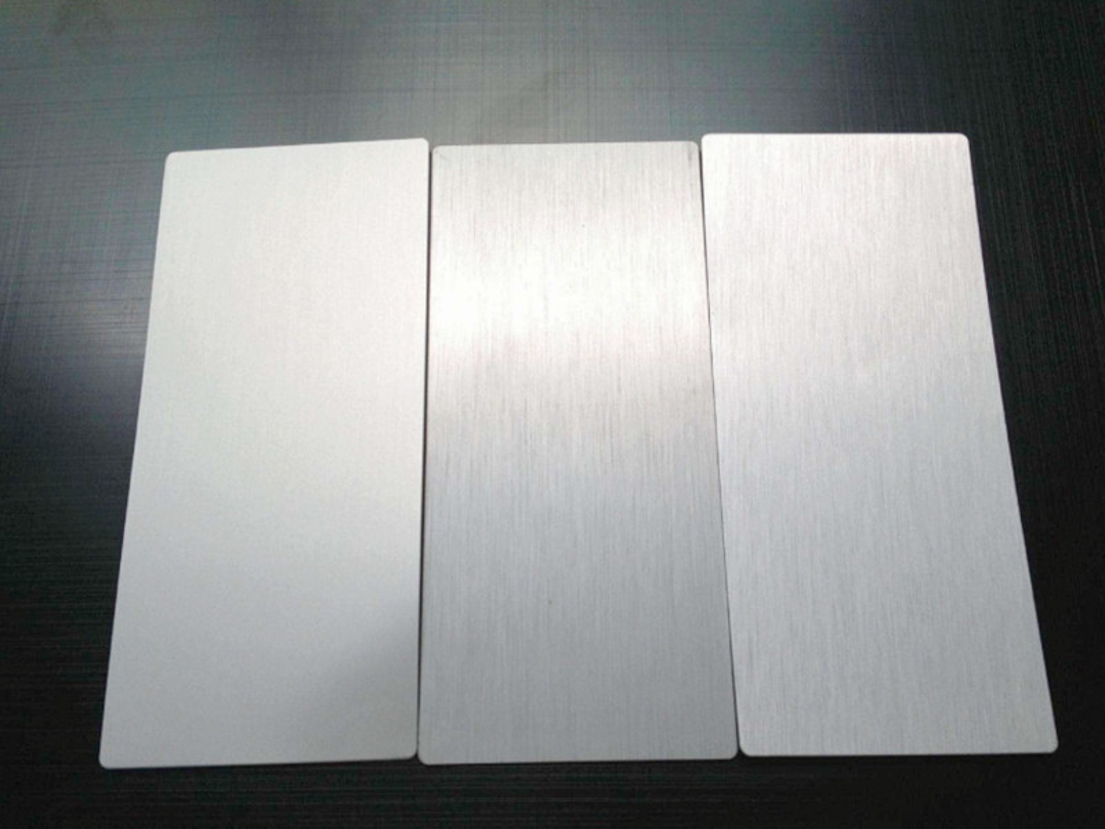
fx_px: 926
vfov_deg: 48.2
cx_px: 552
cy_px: 414
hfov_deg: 61.7
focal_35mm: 29
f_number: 2.2
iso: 40
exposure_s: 1/100
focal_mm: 4.15
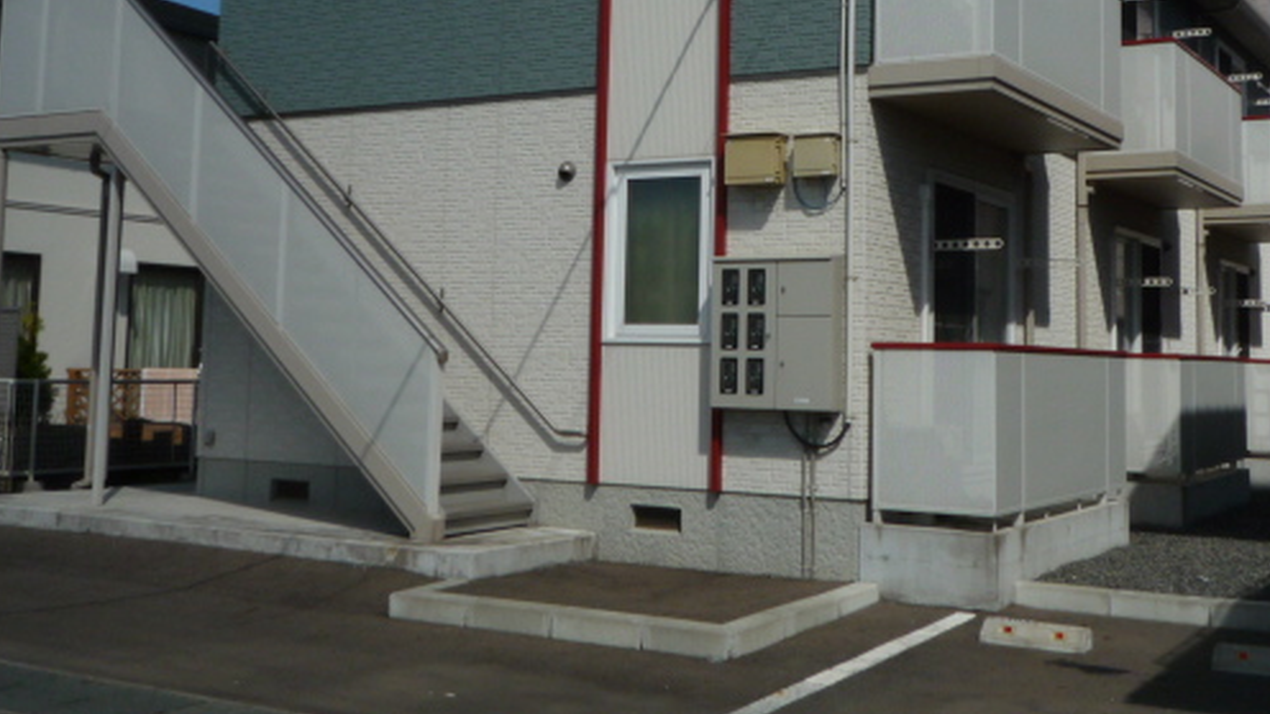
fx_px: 1515
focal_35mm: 45
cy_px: 200
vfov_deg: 26.3
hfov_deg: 45.4
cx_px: 704
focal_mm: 4.4
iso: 100
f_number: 6.3
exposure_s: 1/800
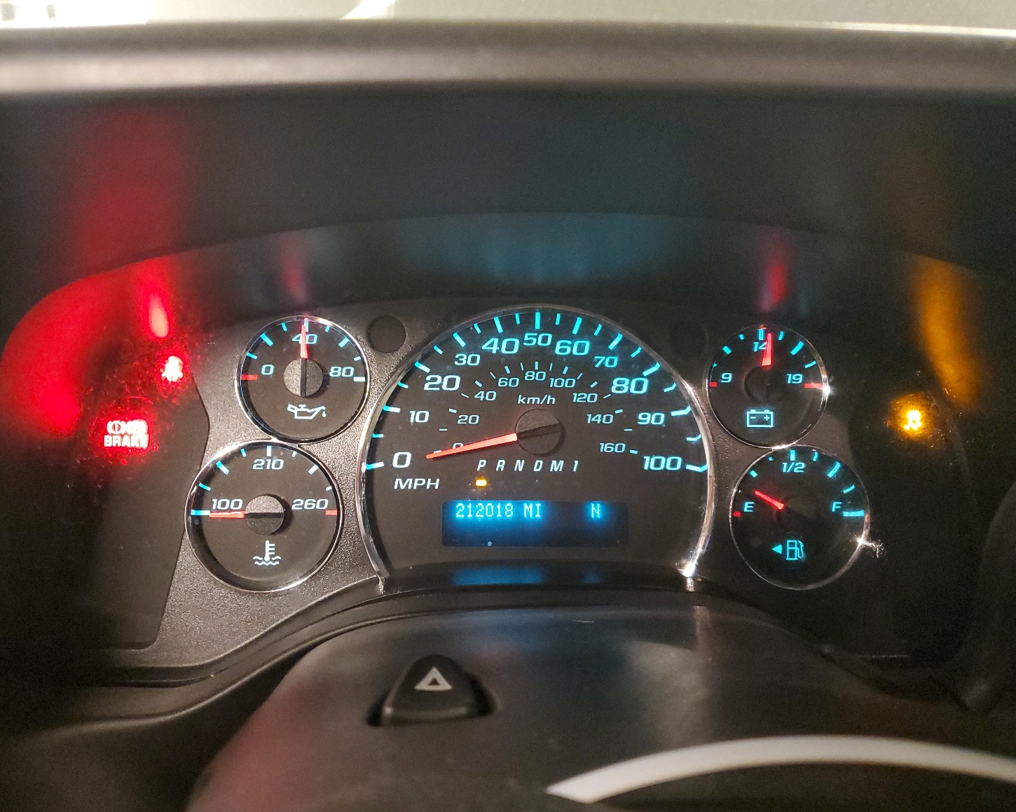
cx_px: 507
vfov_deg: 51.5
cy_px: 418
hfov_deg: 62.2
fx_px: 842
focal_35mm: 28
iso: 564
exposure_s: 1/15
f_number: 1.5
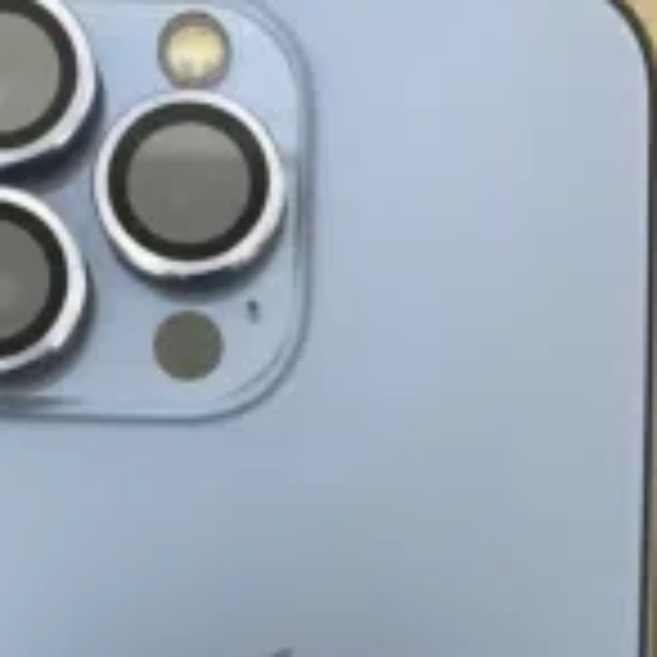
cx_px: 324
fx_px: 1353
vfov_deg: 25.0
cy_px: 756
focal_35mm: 63
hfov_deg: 27.3
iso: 640
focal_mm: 4.25
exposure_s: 1/33
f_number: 1.8
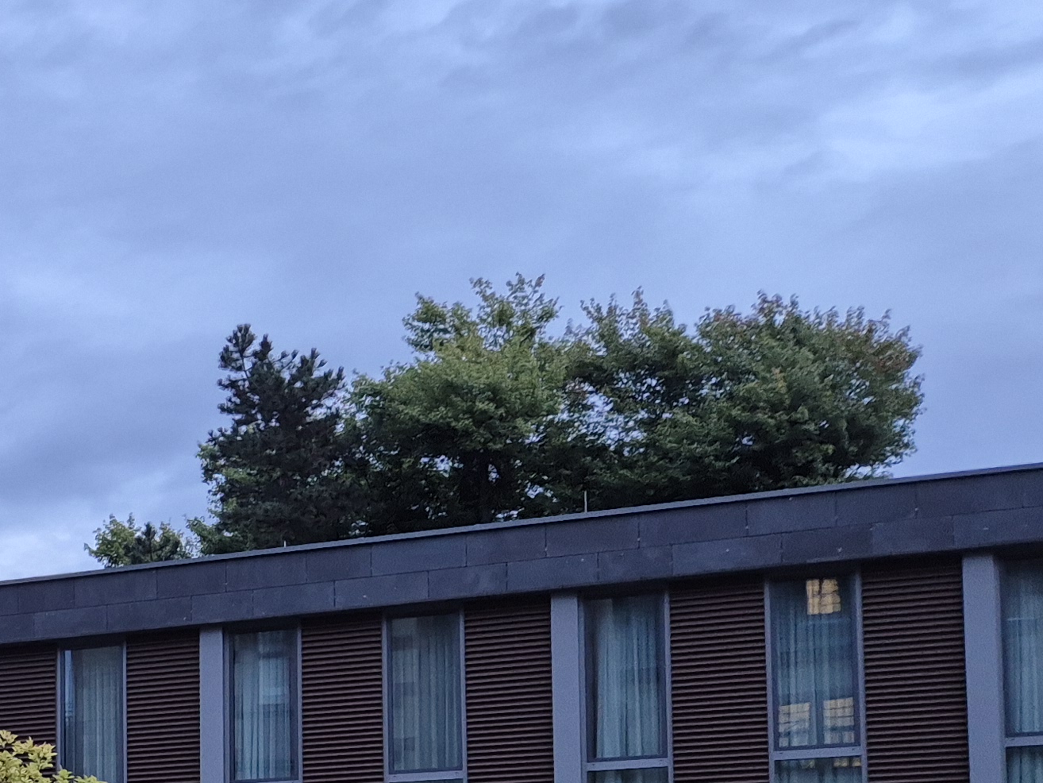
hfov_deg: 22.7
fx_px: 2110
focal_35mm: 70
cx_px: -514
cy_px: 910
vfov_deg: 19.9
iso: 160
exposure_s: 1/100
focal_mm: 5.4
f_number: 1.8
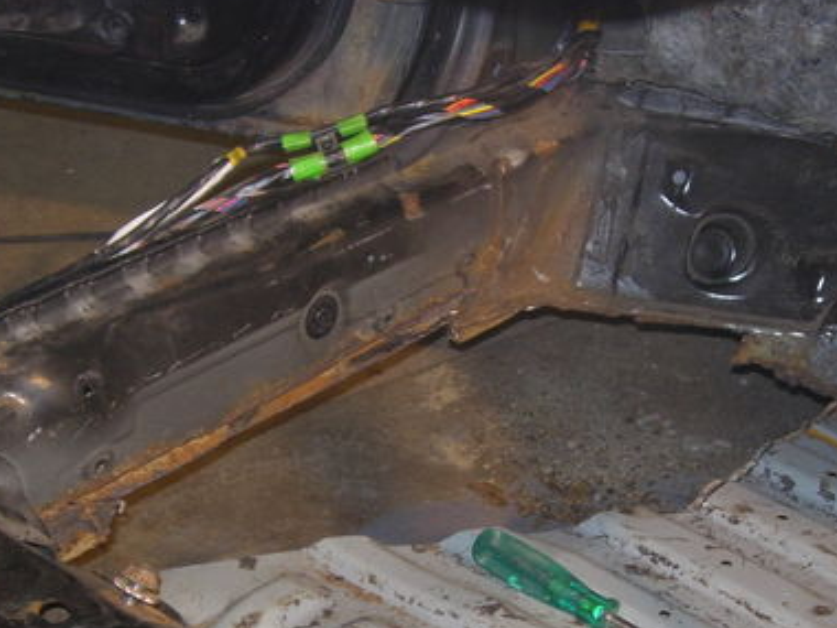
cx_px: 465
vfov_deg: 22.6
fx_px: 1547
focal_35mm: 64
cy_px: 518
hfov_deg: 30.2
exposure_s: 1/64
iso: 79
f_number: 2.8
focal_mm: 7.8
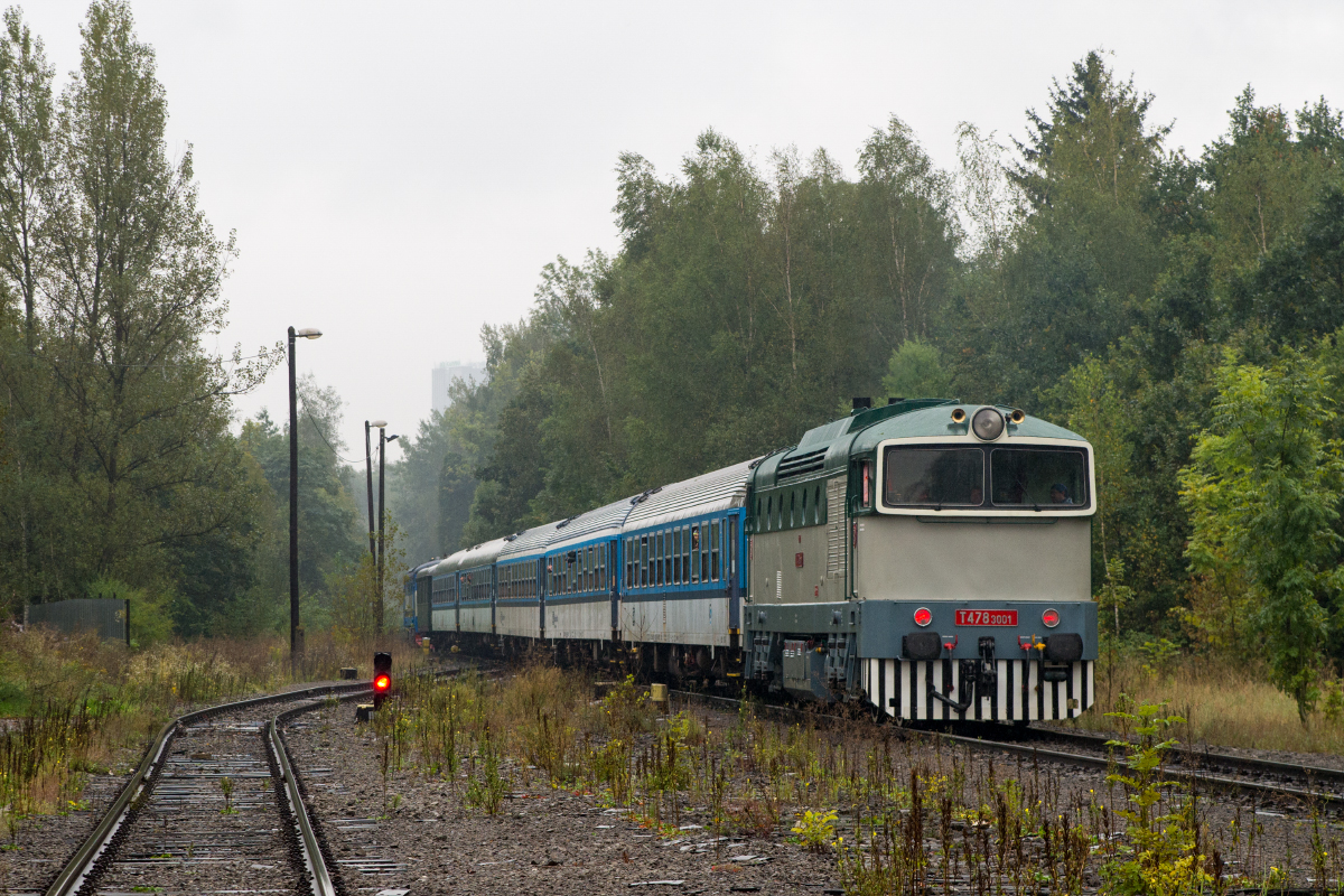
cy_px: 448
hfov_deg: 18.3
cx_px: 672
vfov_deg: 12.2
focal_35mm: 112
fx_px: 4181
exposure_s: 1/320
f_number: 6.3
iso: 800
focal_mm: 75
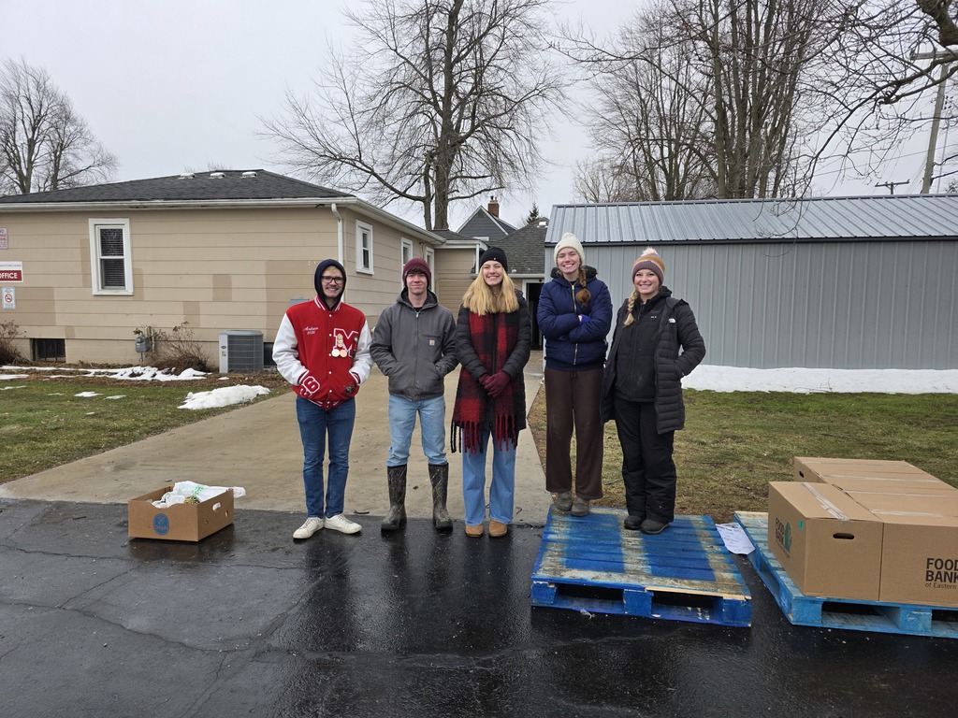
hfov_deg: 73.9
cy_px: 359
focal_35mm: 23
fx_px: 637
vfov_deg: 58.9
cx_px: 479
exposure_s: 1/359
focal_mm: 6.3
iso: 64
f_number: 1.7
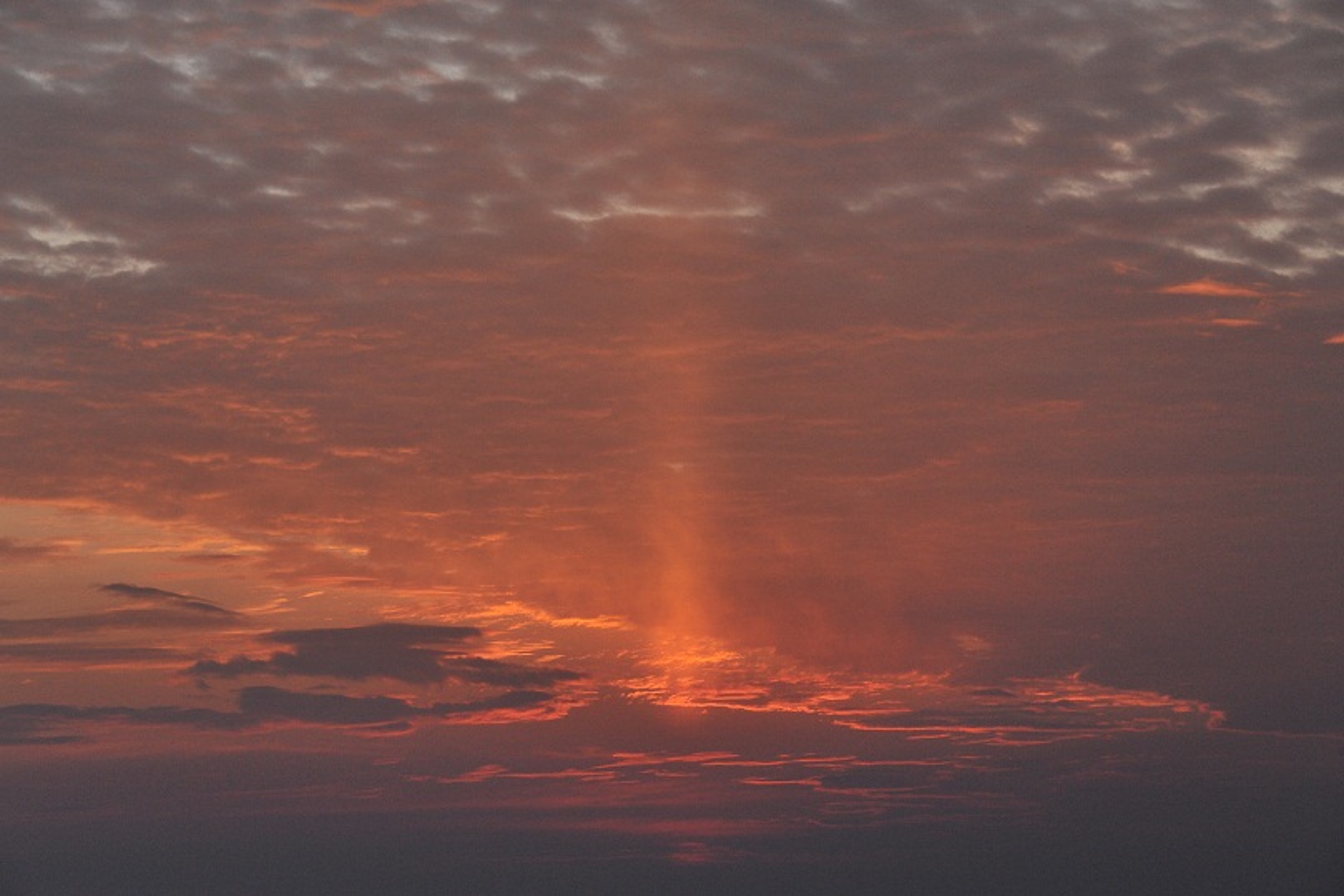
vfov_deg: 11.8
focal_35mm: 116
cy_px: 448
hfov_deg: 17.6
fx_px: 4330
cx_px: 672
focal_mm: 116
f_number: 11
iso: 1600
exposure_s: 1/800
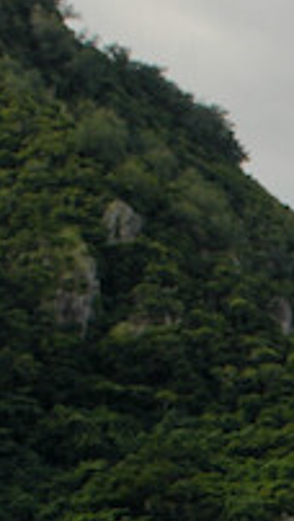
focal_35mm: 321
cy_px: 1317
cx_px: 1106
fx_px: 4438
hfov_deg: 3.6
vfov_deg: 6.4
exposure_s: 1/400
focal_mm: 31
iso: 100
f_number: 6.3
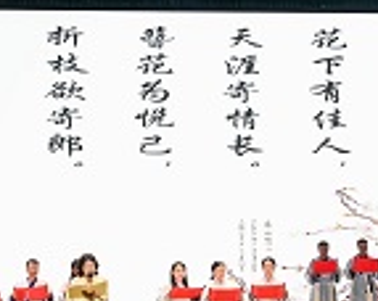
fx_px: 1173
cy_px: 277
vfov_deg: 14.5
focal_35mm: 105
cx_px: 357
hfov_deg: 18.0
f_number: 5.6
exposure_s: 1/200
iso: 2000
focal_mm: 32
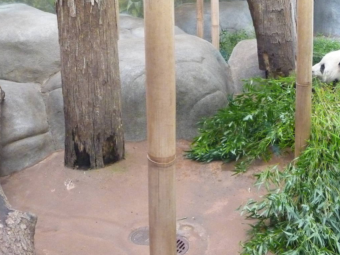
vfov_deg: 30.6
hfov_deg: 40.2
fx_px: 462
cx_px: 206
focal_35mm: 47
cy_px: 79
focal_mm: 5
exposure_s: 1/40
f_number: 3.4
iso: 800
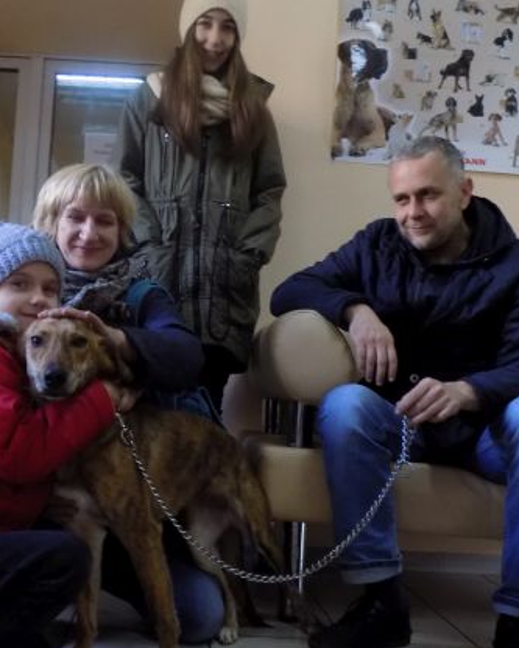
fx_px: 691
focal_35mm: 36
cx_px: 185
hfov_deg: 40.8
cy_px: 372
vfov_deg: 50.1
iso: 360
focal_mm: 4.3
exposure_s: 1/30
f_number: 3.1
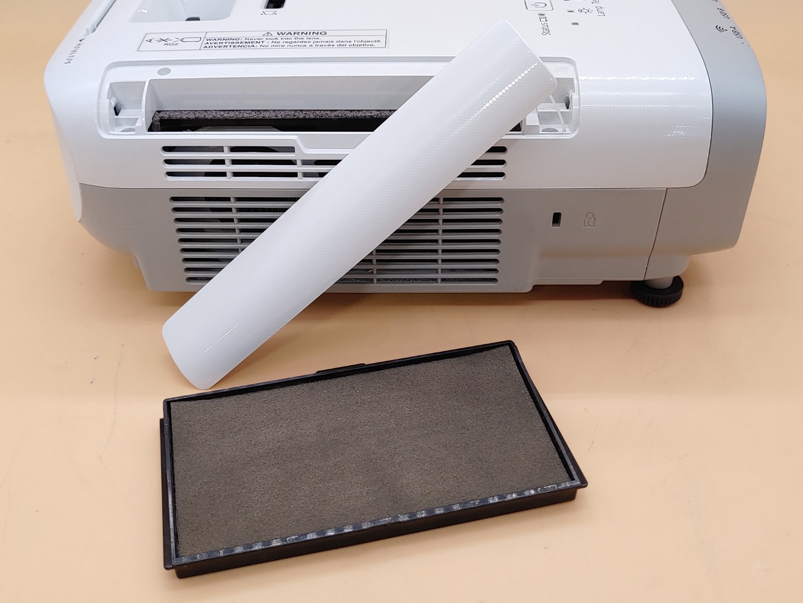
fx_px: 905
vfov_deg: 36.8
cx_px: 402
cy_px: 302
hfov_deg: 47.9
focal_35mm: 39
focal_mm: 4.36
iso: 50
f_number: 1.8
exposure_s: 1/75
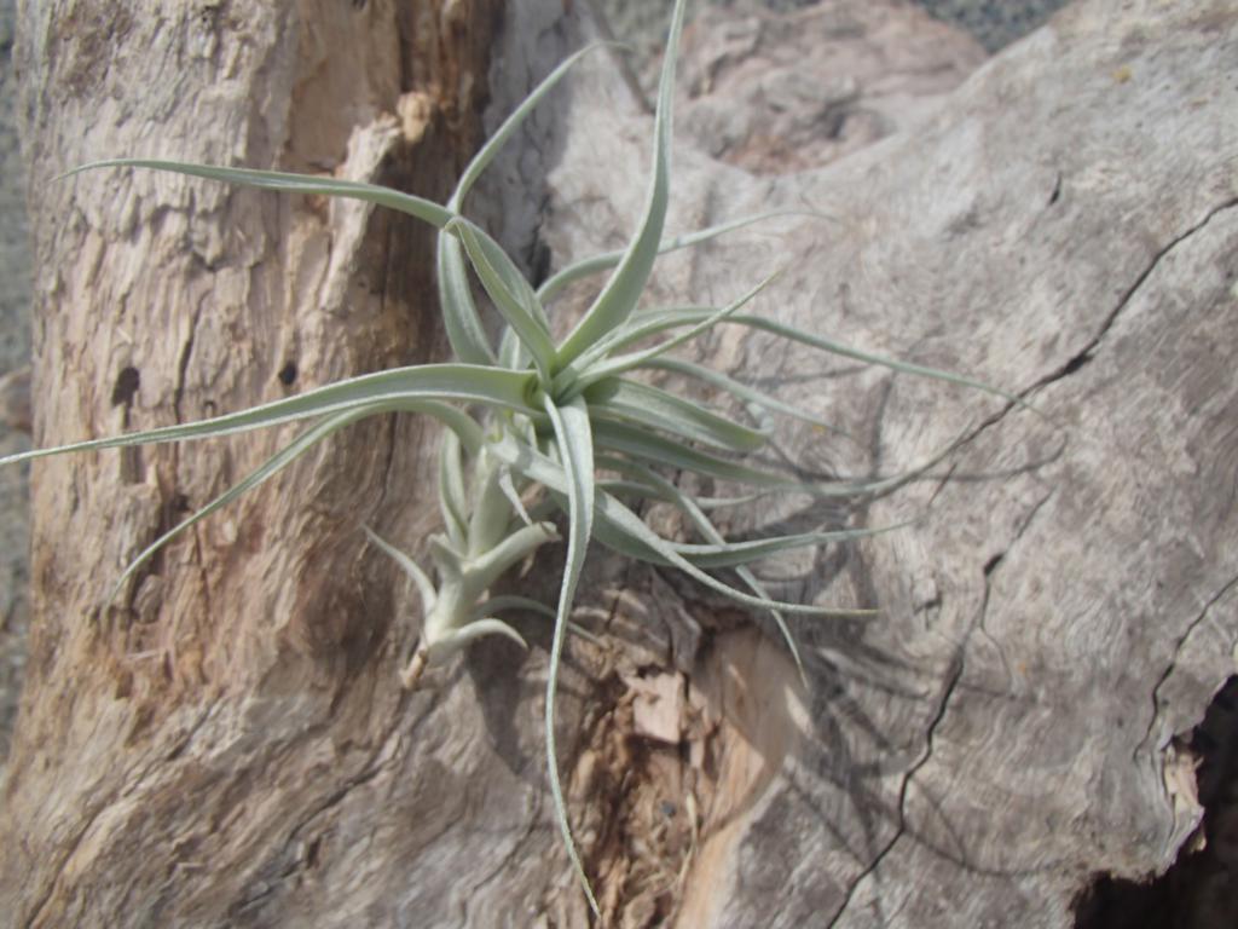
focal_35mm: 28
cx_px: 619
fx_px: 1001
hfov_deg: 63.4
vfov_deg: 49.7
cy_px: 464
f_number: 11
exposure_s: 1/160
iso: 100
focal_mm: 5
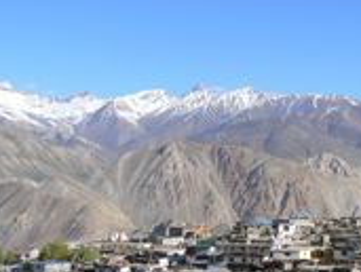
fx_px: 878
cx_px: 270
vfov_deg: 17.4
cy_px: 238
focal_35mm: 84
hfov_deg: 23.0
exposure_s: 1/500
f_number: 6.3
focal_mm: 6
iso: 80
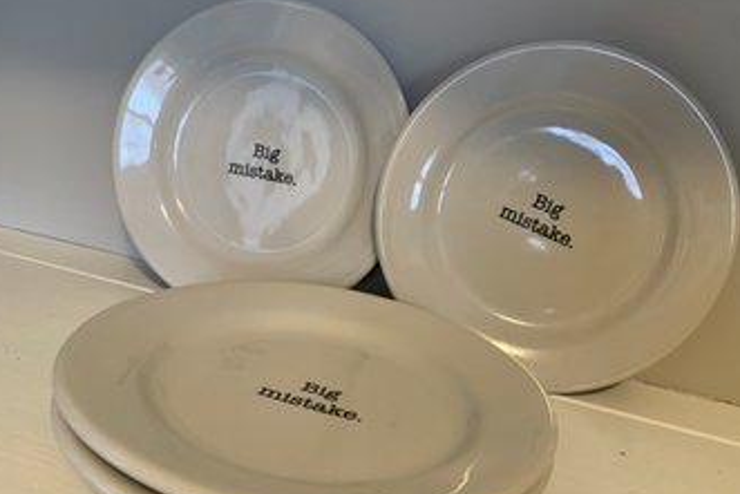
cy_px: 272
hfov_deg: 65.4
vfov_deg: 46.4
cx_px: 368
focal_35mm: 28
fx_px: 576
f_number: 1.8
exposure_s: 1/60
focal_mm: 4.25
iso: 200
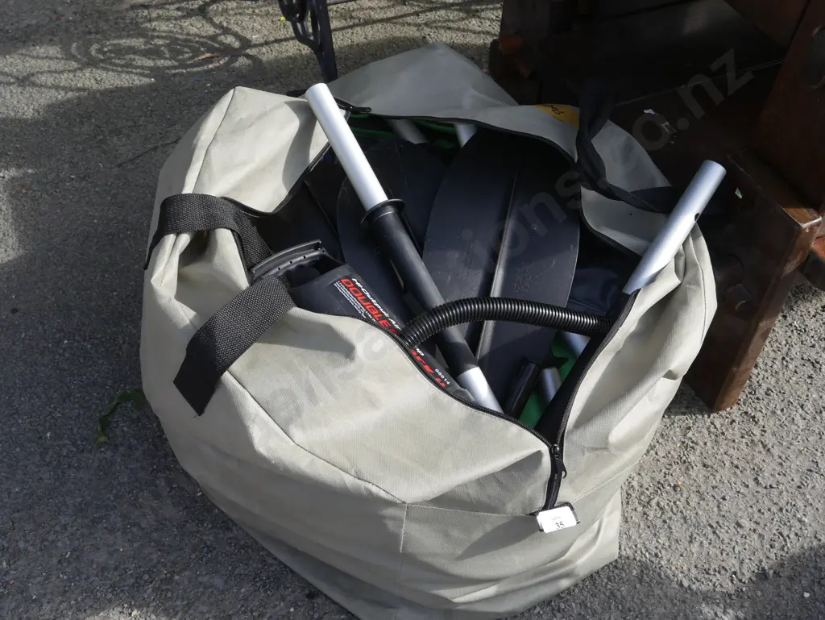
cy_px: 310
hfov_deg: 46.8
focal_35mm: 40
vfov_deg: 36.0
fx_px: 954
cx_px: 412
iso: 200
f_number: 7.1
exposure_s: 1/250
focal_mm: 20
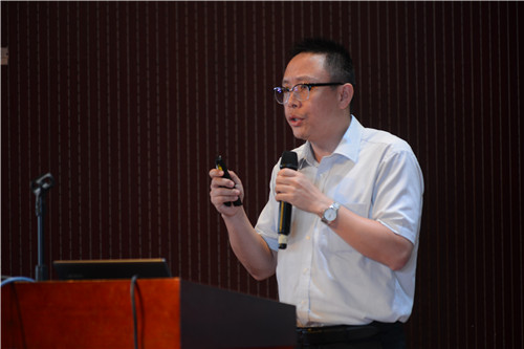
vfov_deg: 6.9
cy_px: 174
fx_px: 2910
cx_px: 262
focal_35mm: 200
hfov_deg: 10.3
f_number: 3.2
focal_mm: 200
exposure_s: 1/200
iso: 500
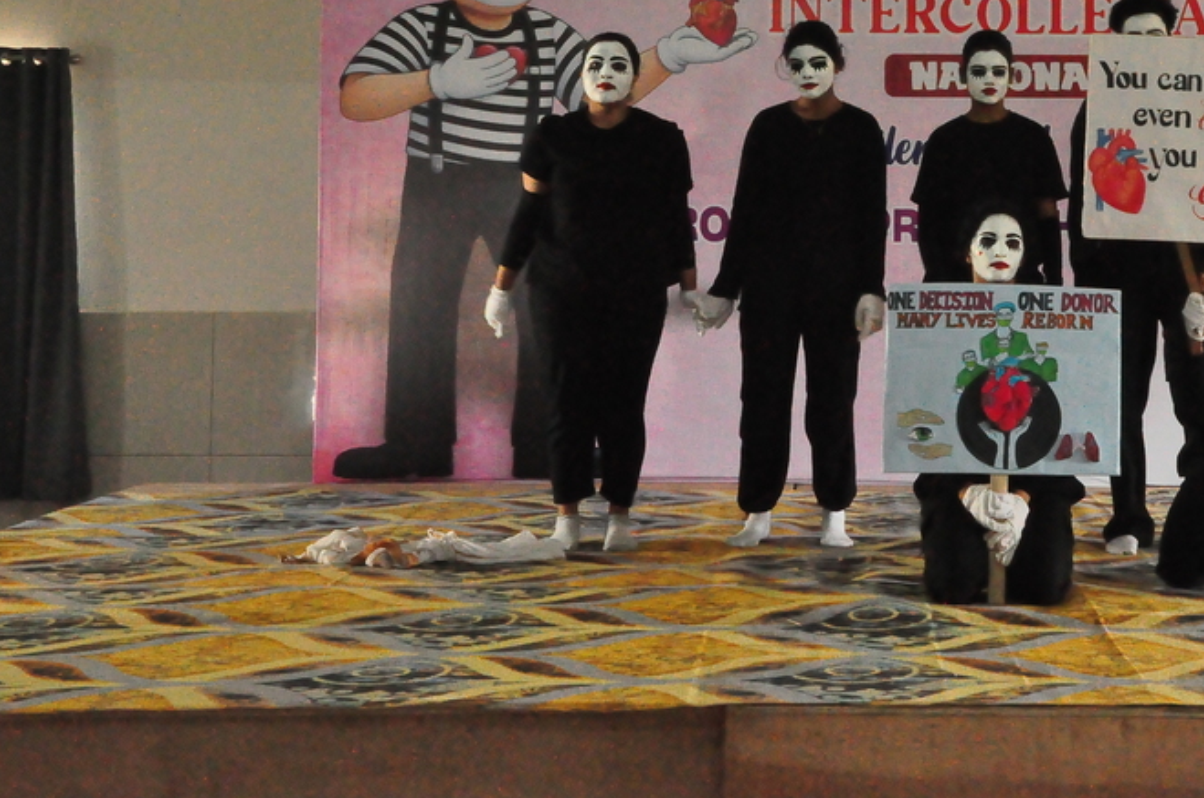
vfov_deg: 16.3
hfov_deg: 24.2
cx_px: 941
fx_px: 2771
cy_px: 172
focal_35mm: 83
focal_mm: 34
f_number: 16
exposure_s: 1/30
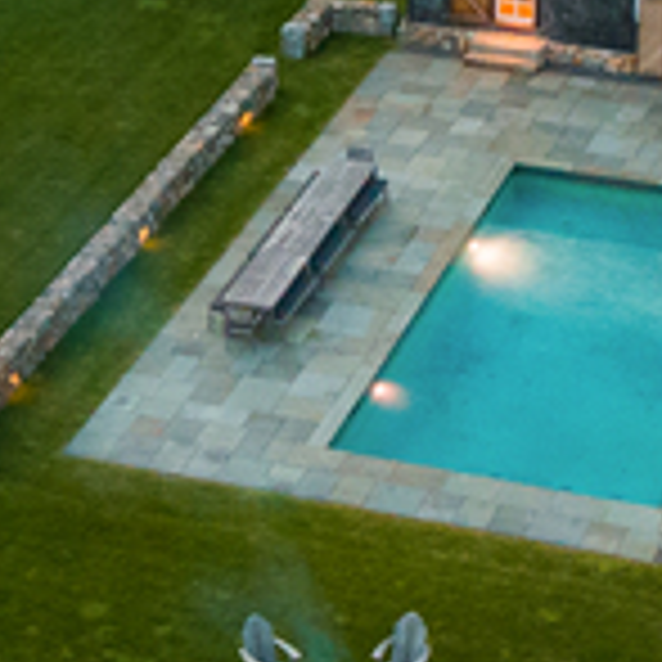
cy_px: -212
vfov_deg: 11.3
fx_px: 3245
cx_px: 230
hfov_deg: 11.6
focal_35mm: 150
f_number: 5
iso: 800
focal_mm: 8.8
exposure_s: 1/3
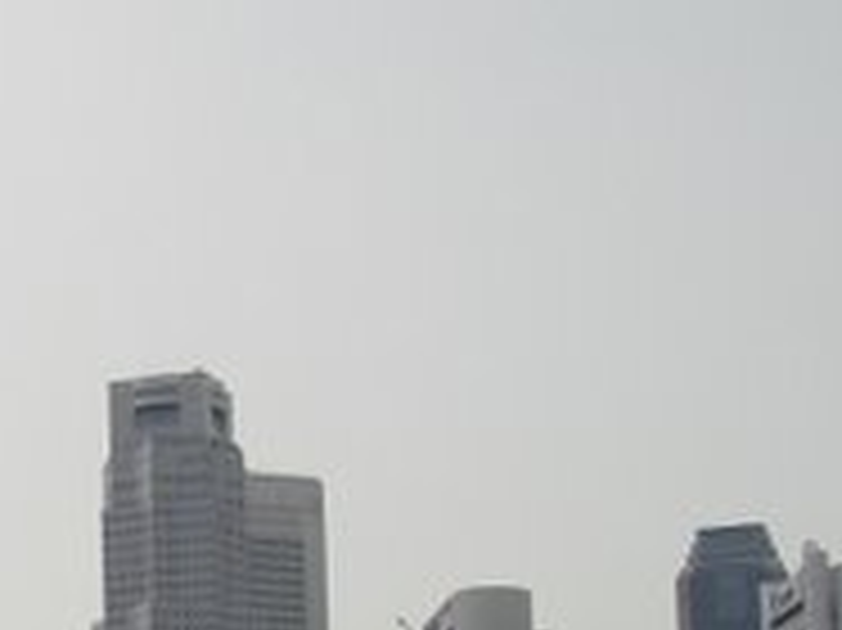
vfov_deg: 8.9
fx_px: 3962
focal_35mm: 163
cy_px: 914
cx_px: -261
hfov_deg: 11.8
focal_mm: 6.2
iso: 100
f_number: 2.8
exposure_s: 1/500
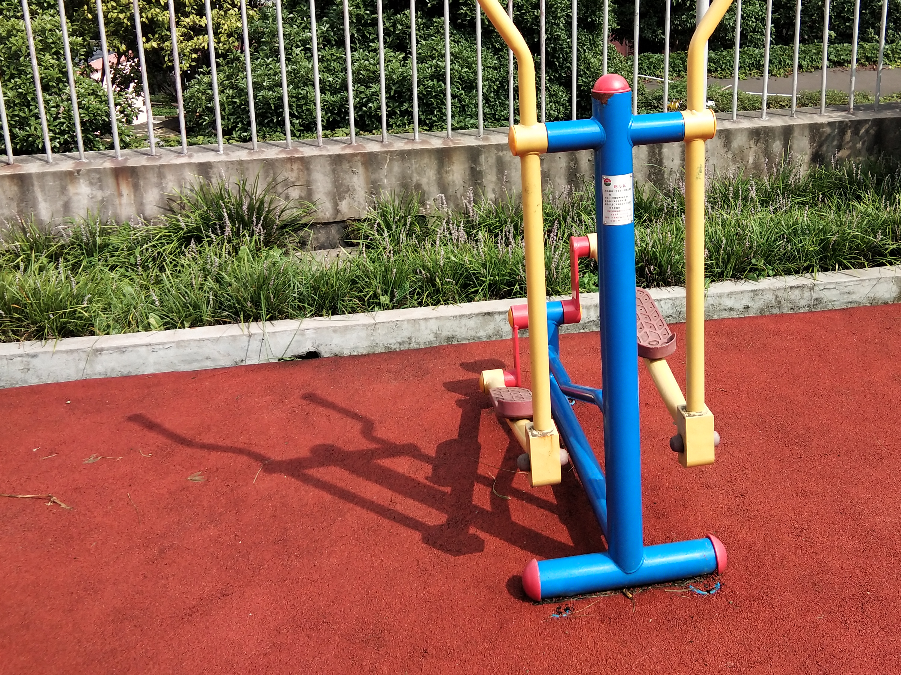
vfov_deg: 33.2
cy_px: 210
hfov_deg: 43.6
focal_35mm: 43
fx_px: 1119
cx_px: 546
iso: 50
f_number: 2.2
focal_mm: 3.69
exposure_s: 1/660
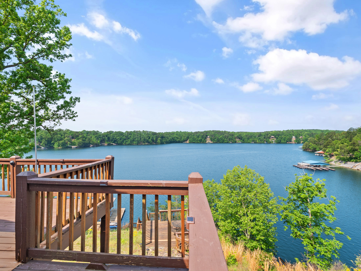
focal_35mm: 16
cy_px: 136
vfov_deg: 78.1
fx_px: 167
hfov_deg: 94.5
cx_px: 180
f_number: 5.6
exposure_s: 1/200
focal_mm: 8
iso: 200
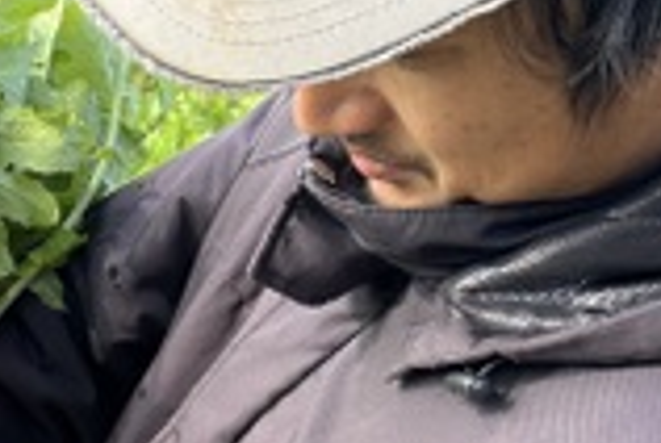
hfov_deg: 23.6
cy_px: 527
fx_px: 1508
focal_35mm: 82
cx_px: -4
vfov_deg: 16.1
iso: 50
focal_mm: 5.7
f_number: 1.5
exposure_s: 1/763
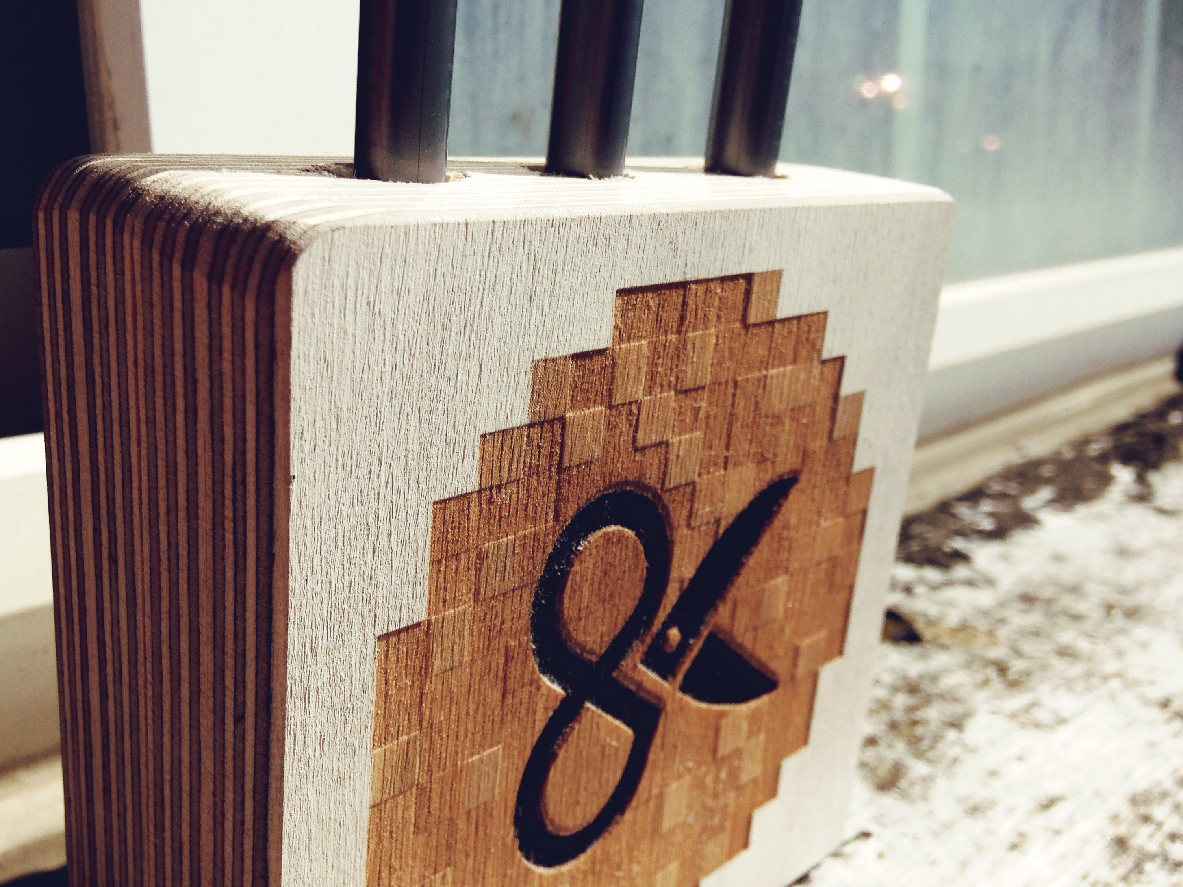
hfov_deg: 50.0
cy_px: 492
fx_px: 1264
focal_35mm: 37
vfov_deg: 38.6
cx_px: 526
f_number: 2.4
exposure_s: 1/2857
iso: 50
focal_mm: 4.12
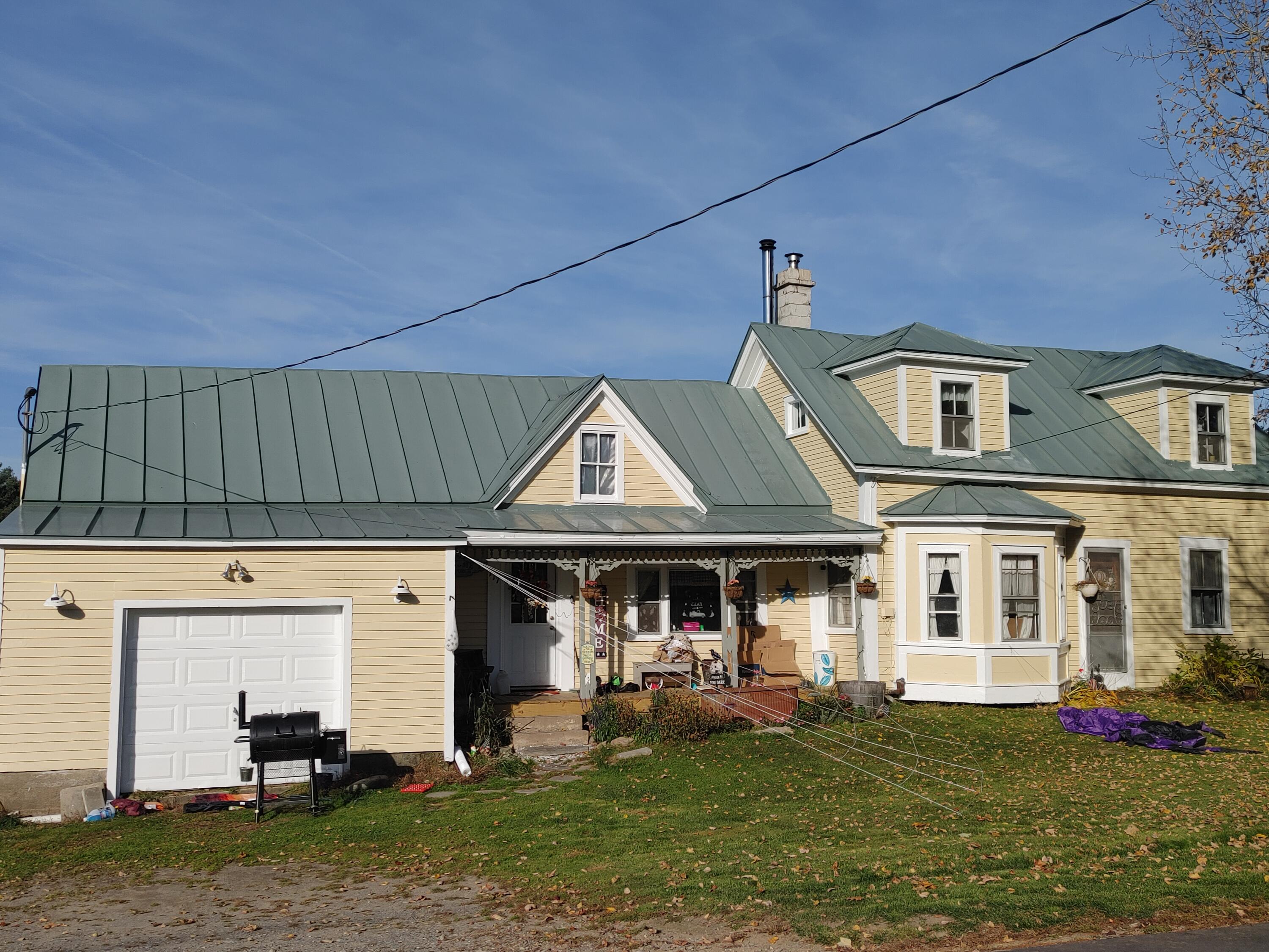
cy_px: 476
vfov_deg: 39.7
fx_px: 1320
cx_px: 634
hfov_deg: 51.4
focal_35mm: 36
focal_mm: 5.58
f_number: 1.8
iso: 50
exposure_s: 1/4762
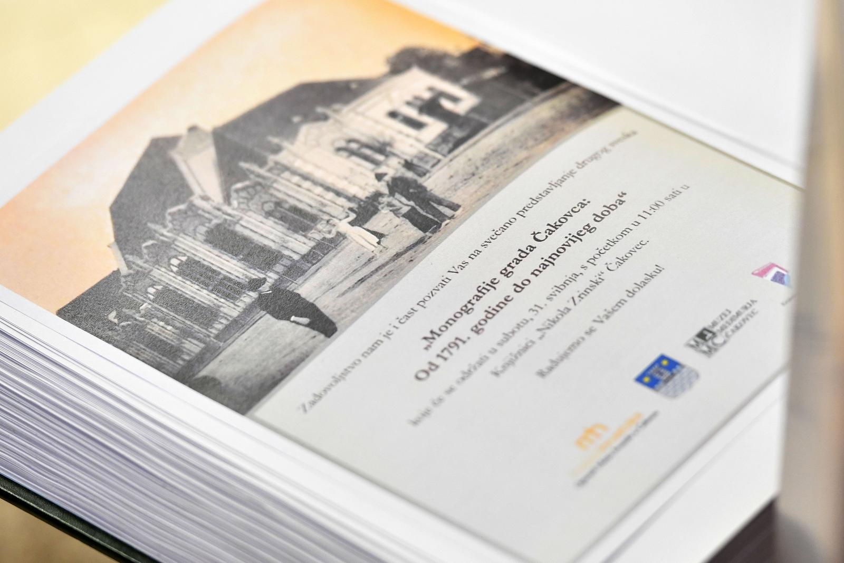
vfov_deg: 7.6
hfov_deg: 11.4
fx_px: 4220
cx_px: 422
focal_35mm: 180
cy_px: 282
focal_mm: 180
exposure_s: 1/200
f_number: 4
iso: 2500
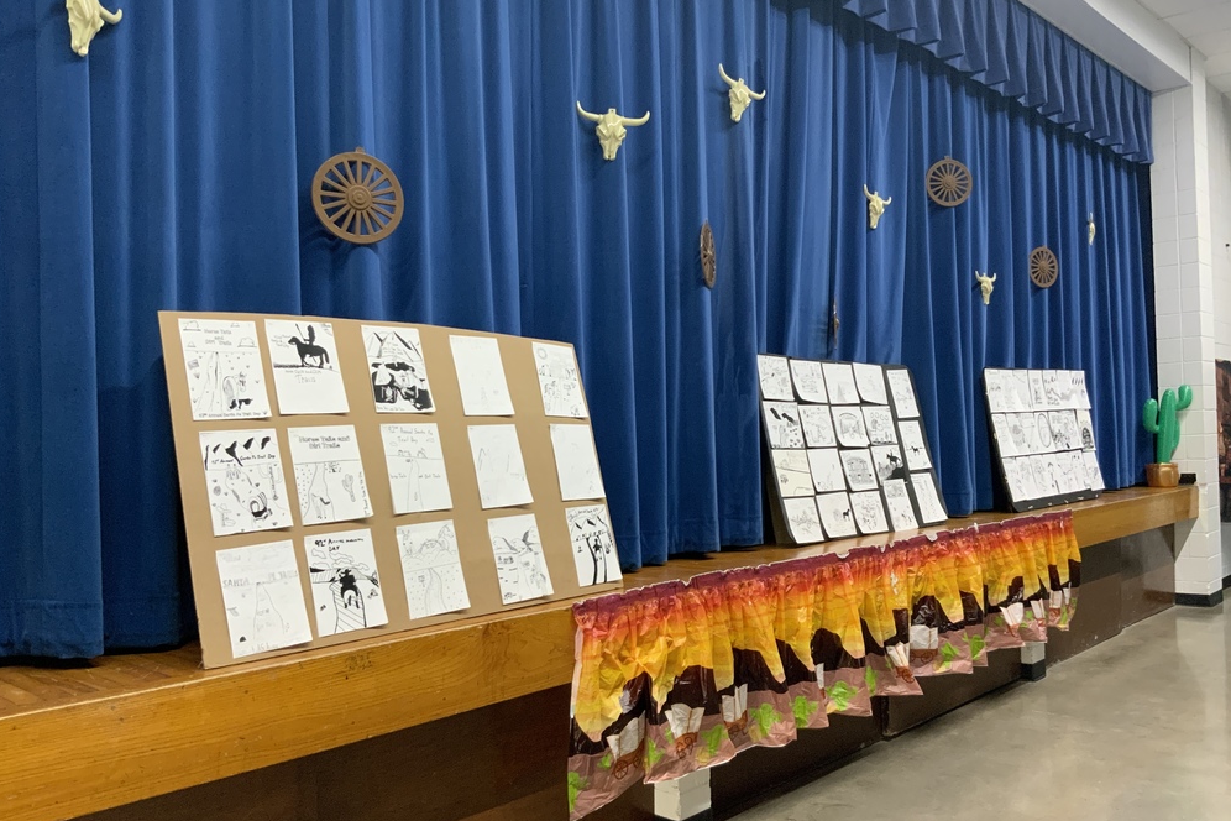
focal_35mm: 31
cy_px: 433
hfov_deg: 60.3
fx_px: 1060
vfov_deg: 42.3
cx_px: 629
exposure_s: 1/60
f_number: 1.8
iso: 200
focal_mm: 3
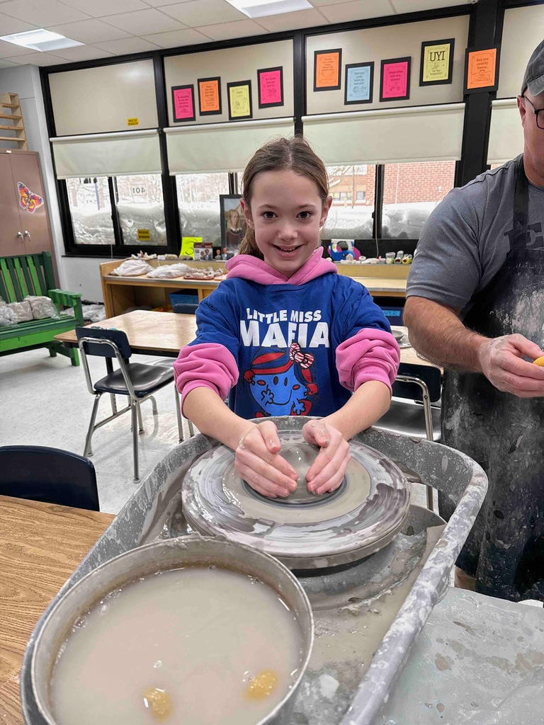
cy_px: 362
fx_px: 503
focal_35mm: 24
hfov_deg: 56.8
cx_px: 272
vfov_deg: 71.6
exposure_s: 1/301
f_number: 1.78
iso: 200
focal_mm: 6.76
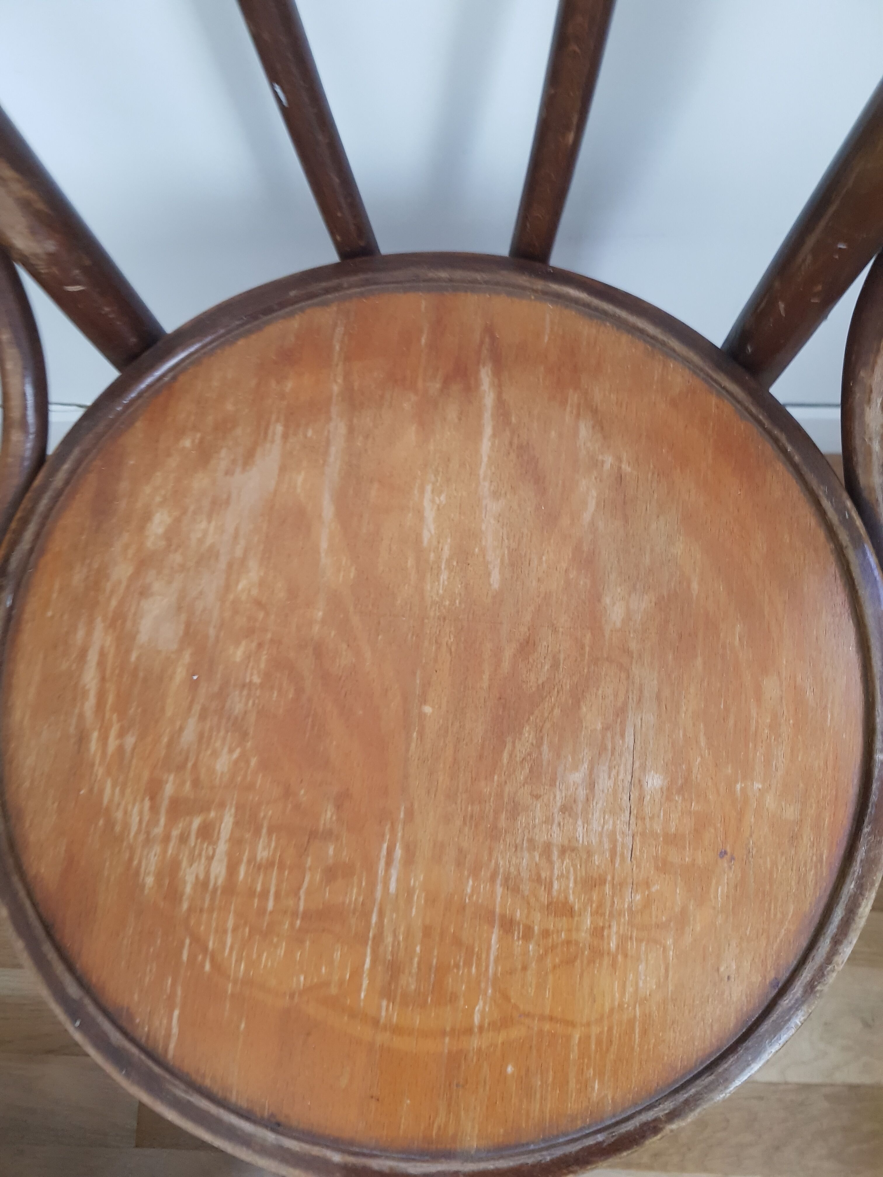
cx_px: 442
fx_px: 884
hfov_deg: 53.1
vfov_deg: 67.3
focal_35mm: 26
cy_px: 588
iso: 200
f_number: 1.7
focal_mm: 4.2
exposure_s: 1/13
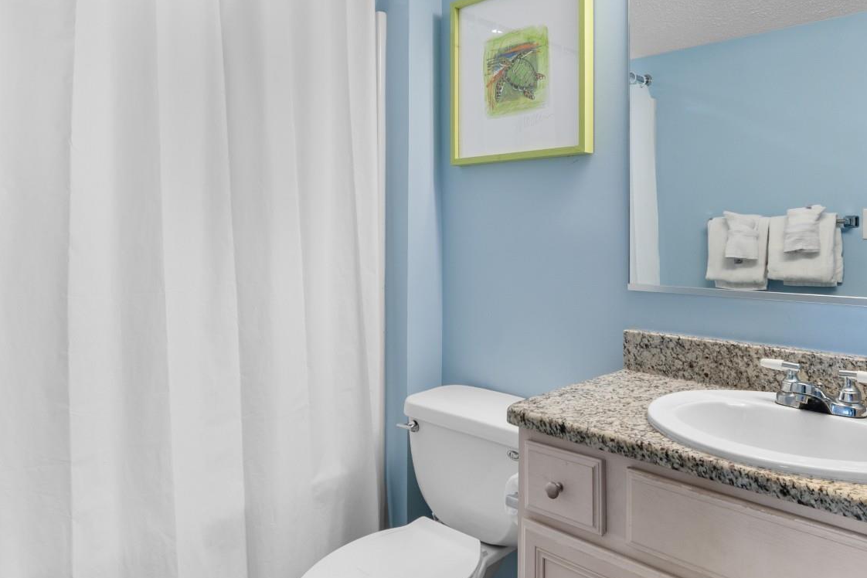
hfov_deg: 69.1
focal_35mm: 26
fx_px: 626
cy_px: 228
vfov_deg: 49.2
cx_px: 495
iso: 100
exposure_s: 1/20
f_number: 4.8
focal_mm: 12
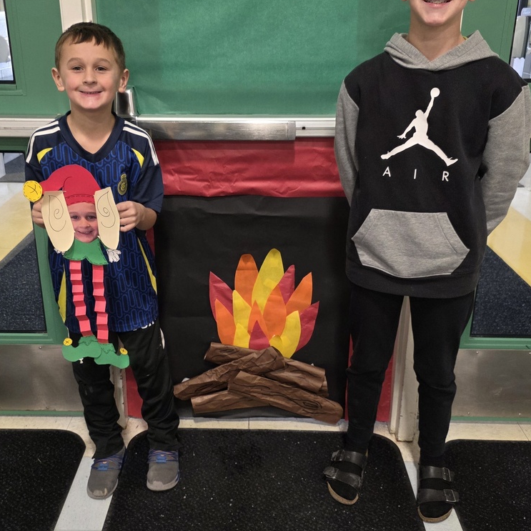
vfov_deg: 57.1
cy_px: 229
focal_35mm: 28
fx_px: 486
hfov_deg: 57.3
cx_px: 265
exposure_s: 1/120
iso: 320
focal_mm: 6.3
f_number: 1.7
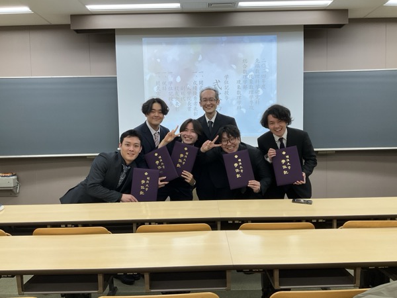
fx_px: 333
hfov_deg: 61.7
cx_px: 198
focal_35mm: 29
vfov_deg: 48.2
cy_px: 149
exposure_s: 1/90
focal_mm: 3
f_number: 1.8
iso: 50
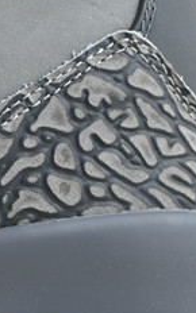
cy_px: 139
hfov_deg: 5.2
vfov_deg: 8.7
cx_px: -384
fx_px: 2059
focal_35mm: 241
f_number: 4.8
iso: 100
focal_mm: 30.5
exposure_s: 1/50
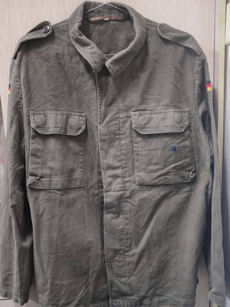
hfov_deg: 35.1
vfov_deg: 45.8
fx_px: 363
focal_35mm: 41
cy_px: 154
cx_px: 115
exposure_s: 1/20
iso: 800
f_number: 1.95
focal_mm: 5.52
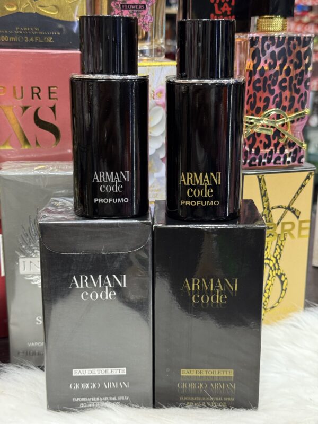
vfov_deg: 39.7
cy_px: 212
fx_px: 588
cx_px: 159
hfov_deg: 30.3
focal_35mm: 48
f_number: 1.78
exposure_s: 1/50
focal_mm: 6.76
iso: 160
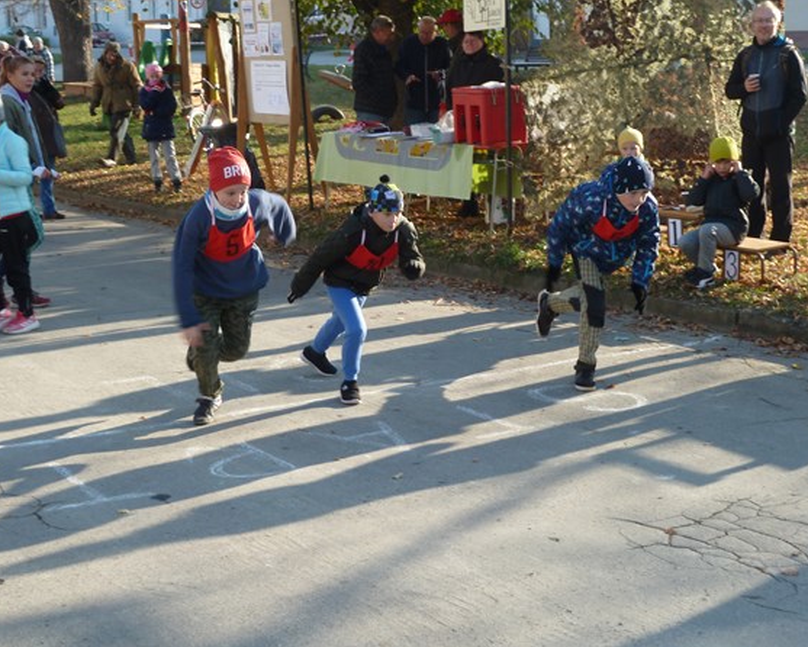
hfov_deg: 30.5
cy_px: 325
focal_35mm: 62
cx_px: 421
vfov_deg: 24.6
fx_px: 1483
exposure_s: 1/125
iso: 80
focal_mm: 9.7
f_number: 3.9
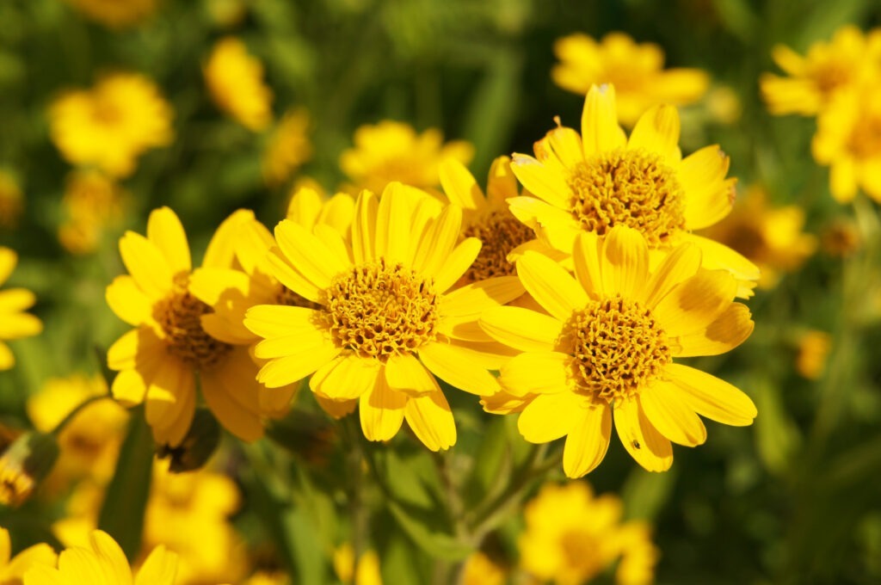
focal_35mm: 82
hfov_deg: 24.6
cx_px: 440
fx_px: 2016
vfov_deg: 16.5
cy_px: 292
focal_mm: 55
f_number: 9
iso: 200
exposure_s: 1/640
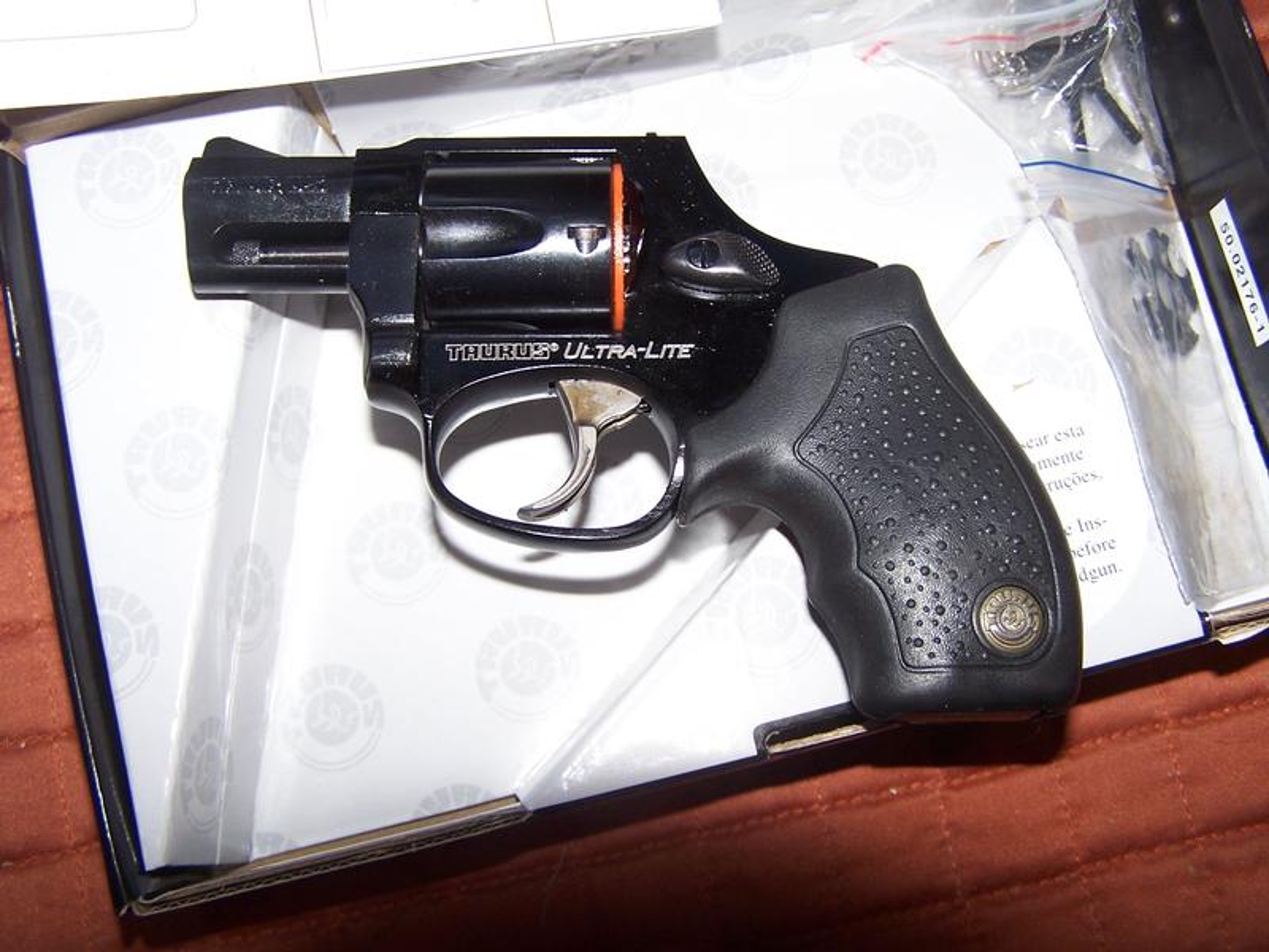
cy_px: 476
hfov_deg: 49.0
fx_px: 1393
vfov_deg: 37.7
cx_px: 634
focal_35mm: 38
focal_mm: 6.3
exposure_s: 1/60
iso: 80
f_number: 2.8
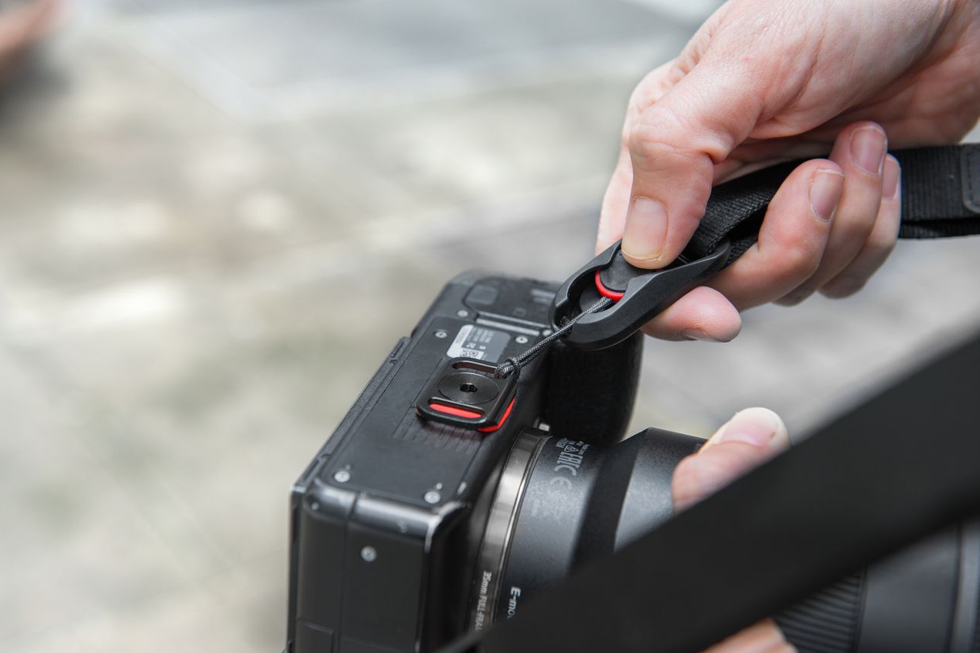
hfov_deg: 37.5
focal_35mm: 53
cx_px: 489
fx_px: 1442
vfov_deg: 25.5
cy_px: 326
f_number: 5.6
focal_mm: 52
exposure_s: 1/60
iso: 200
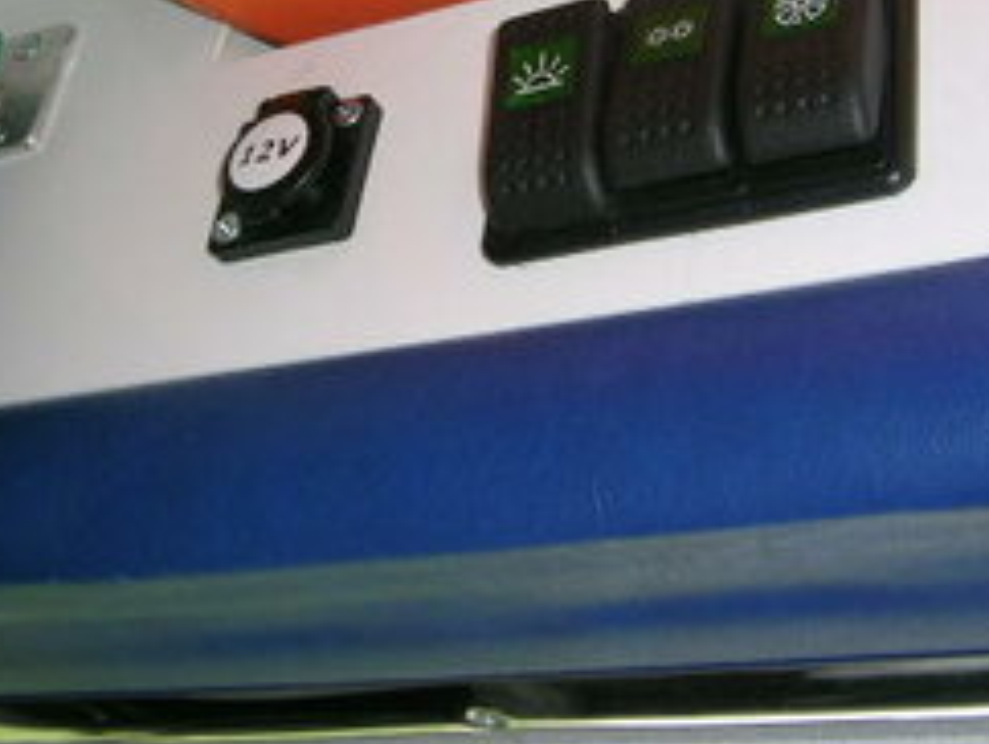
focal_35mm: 65
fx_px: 1859
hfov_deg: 29.8
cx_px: 433
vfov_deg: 22.4
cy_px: 196
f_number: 2.8
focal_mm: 5.4
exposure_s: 1/60.1
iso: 50
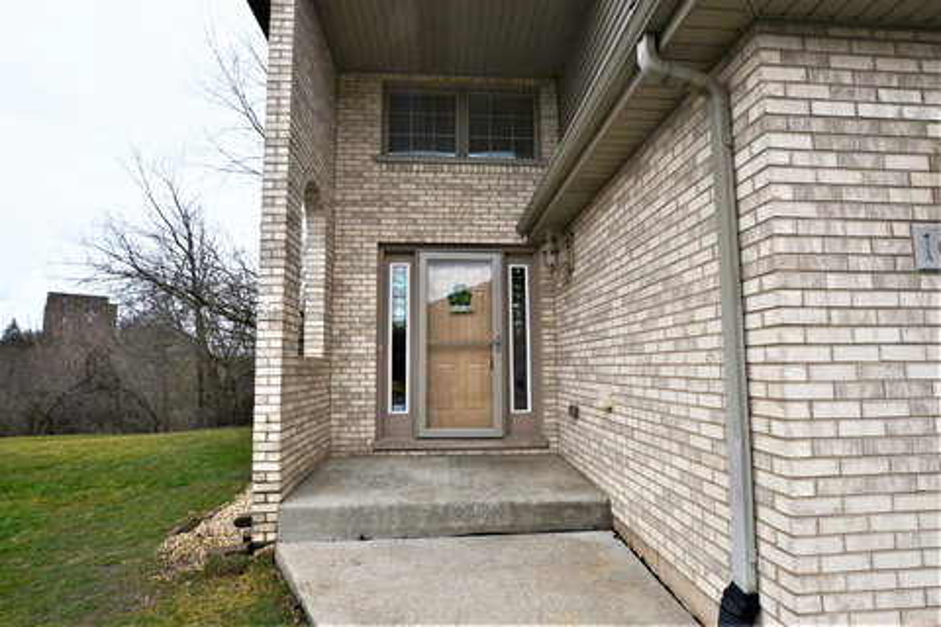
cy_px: 314
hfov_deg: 95.0
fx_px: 431
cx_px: 470
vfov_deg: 72.1
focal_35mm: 16
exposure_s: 1/250
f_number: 10
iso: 400
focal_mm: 11
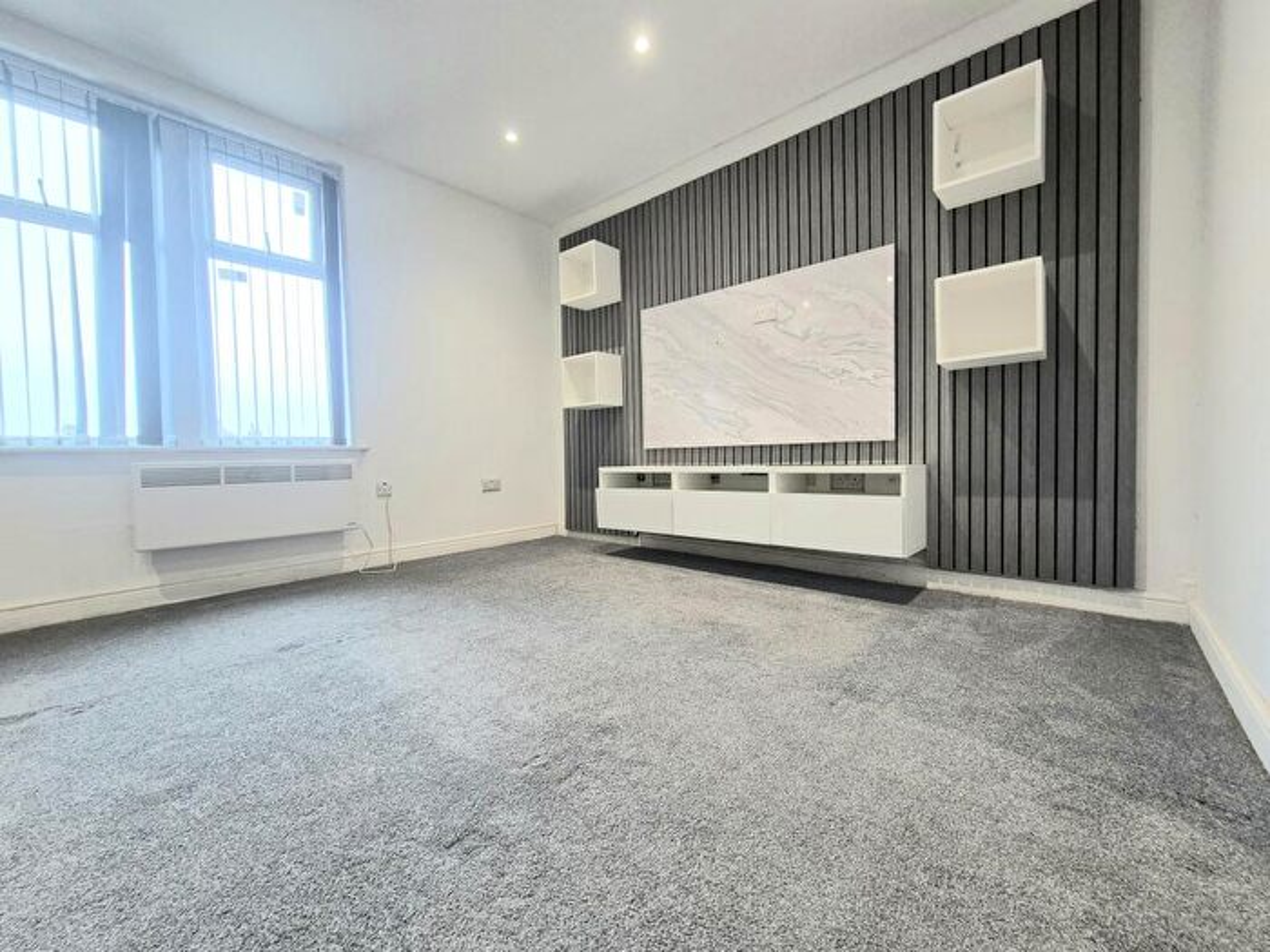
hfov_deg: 106.2
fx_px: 477
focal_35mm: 13
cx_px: 635
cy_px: 476
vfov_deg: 89.9
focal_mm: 2.2
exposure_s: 1/50
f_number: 2.2
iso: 160
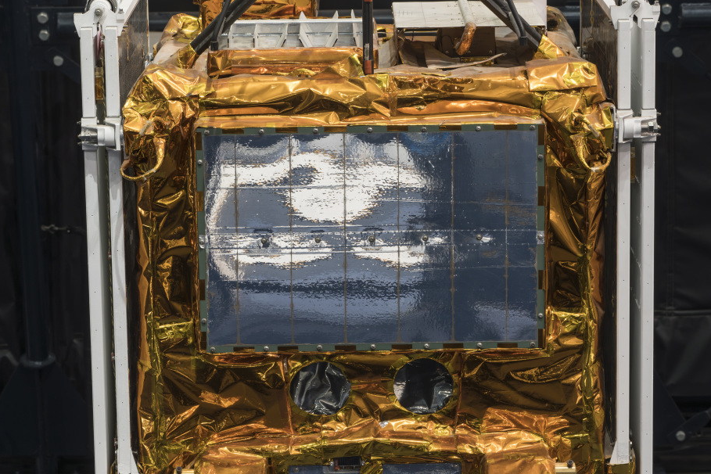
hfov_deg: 14.4
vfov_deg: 9.7
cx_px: 386
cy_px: 253
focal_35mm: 142
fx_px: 2804
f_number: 13
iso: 250
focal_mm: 126
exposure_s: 1.3
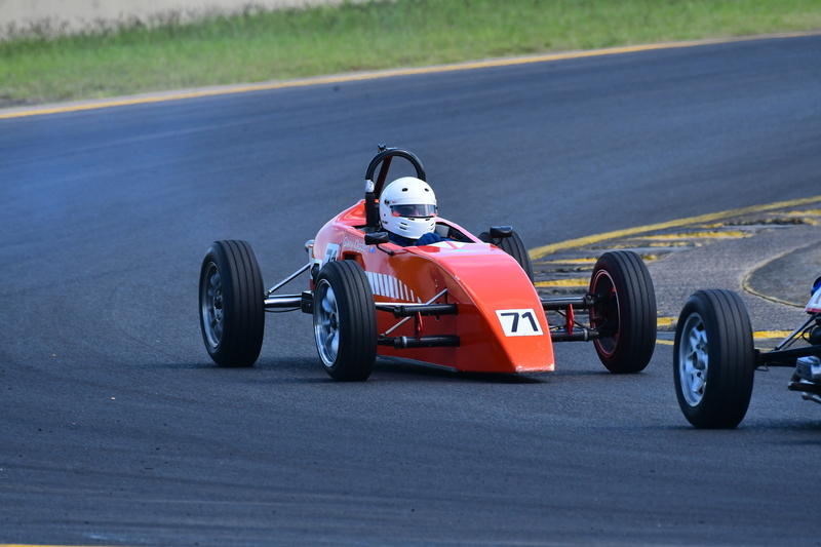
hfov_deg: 2.8
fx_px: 17100
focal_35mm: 750
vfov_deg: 1.8
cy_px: 274
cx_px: 410
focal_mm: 500
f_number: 7.1
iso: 500
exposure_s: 1/640
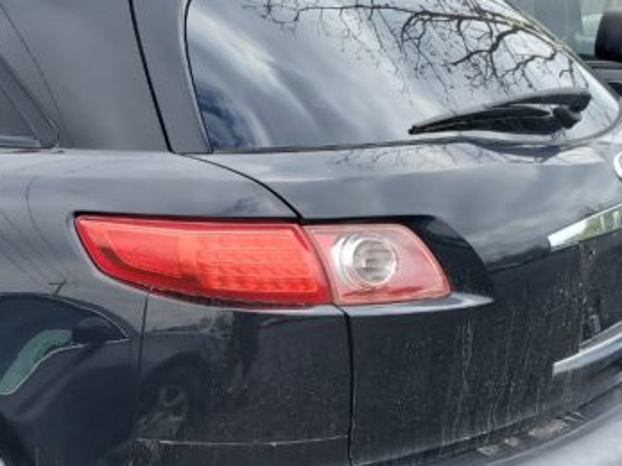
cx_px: 47
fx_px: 1078
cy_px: 319
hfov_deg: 30.6
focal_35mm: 60
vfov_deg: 24.3
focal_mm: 4.3
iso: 50
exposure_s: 1/813
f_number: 2.4
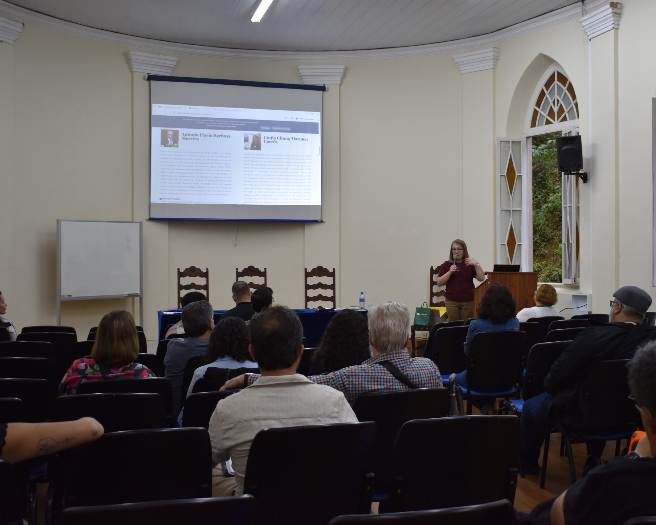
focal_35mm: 44
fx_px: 854
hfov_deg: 41.8
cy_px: 263
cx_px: 393
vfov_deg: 34.2
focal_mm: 26
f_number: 4
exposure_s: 1/60
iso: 450
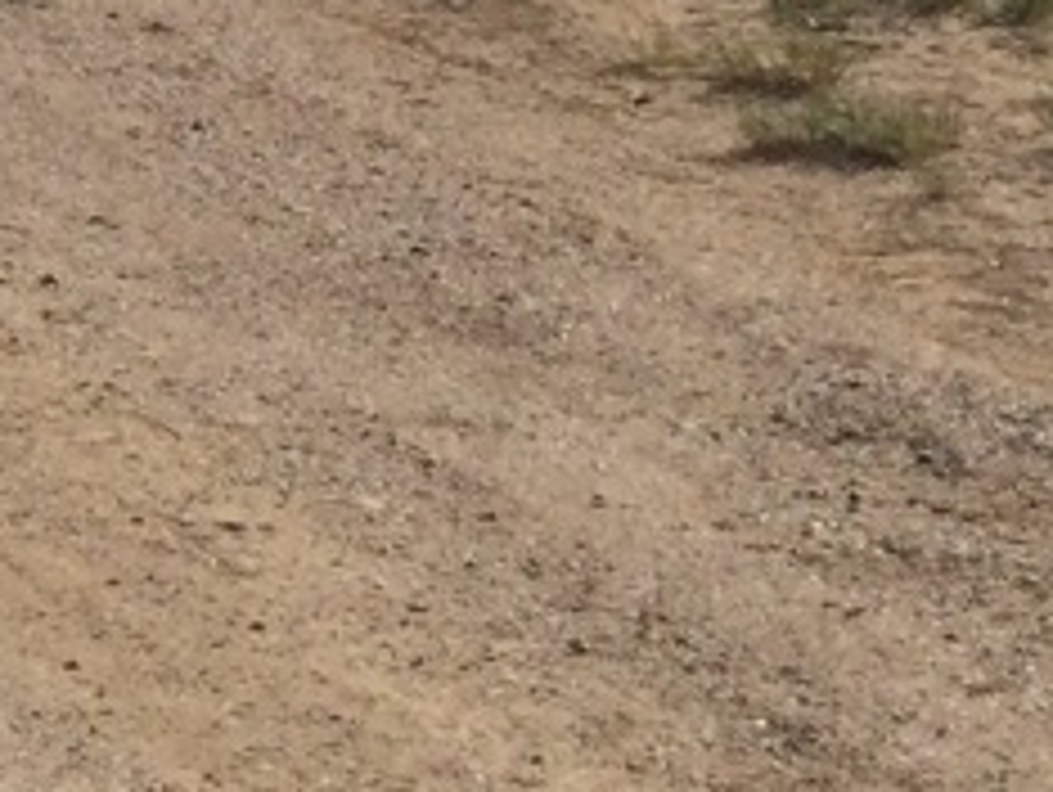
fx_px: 4994
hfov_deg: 11.1
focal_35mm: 164
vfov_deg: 8.5
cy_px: -922
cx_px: -922
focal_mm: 4.12
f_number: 2.2
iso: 40
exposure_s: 1/4115
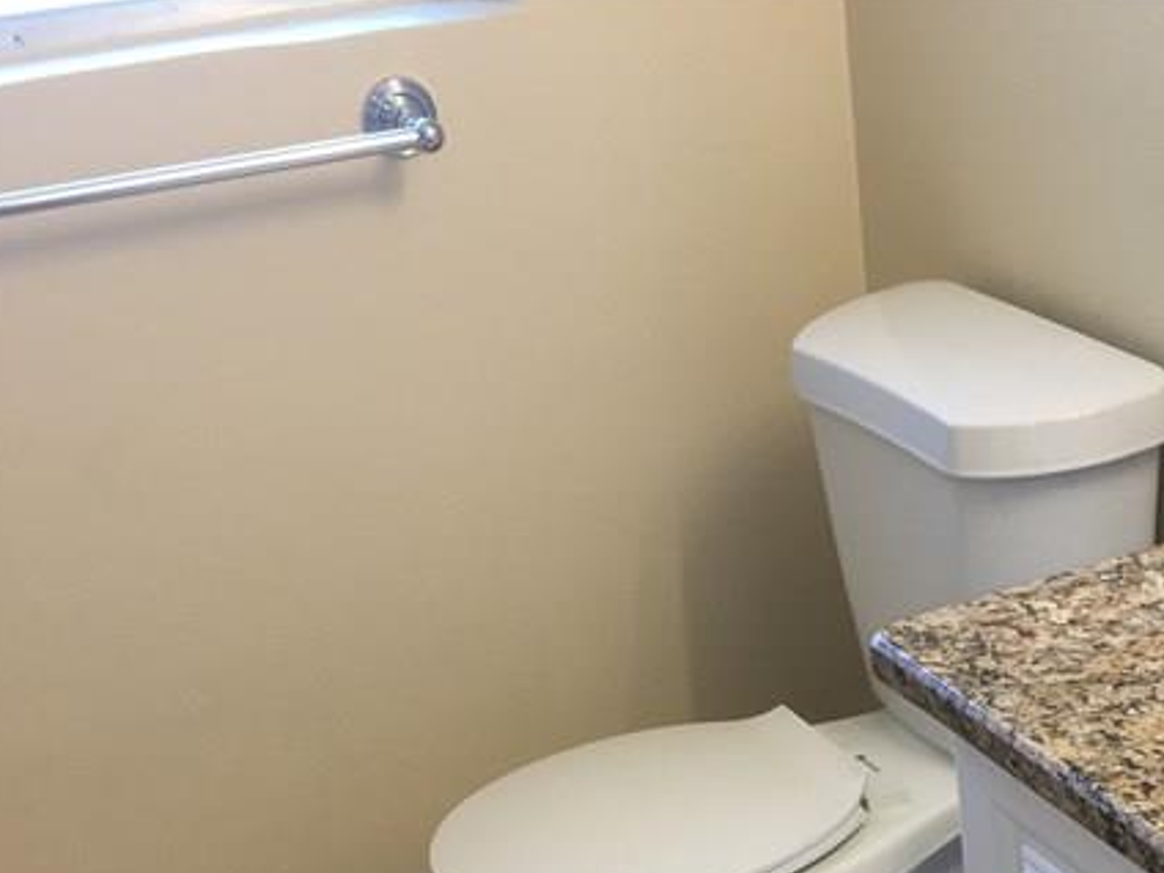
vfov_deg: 19.8
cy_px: 1040
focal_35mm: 70
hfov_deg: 26.9
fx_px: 2354
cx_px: 1035
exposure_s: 1/30
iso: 25
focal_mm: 4.15
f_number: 2.2
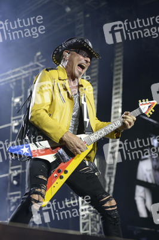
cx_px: 80
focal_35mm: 70
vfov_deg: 28.9
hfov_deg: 19.4
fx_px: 465
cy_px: 120
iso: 1250
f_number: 4
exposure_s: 1/640
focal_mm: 70
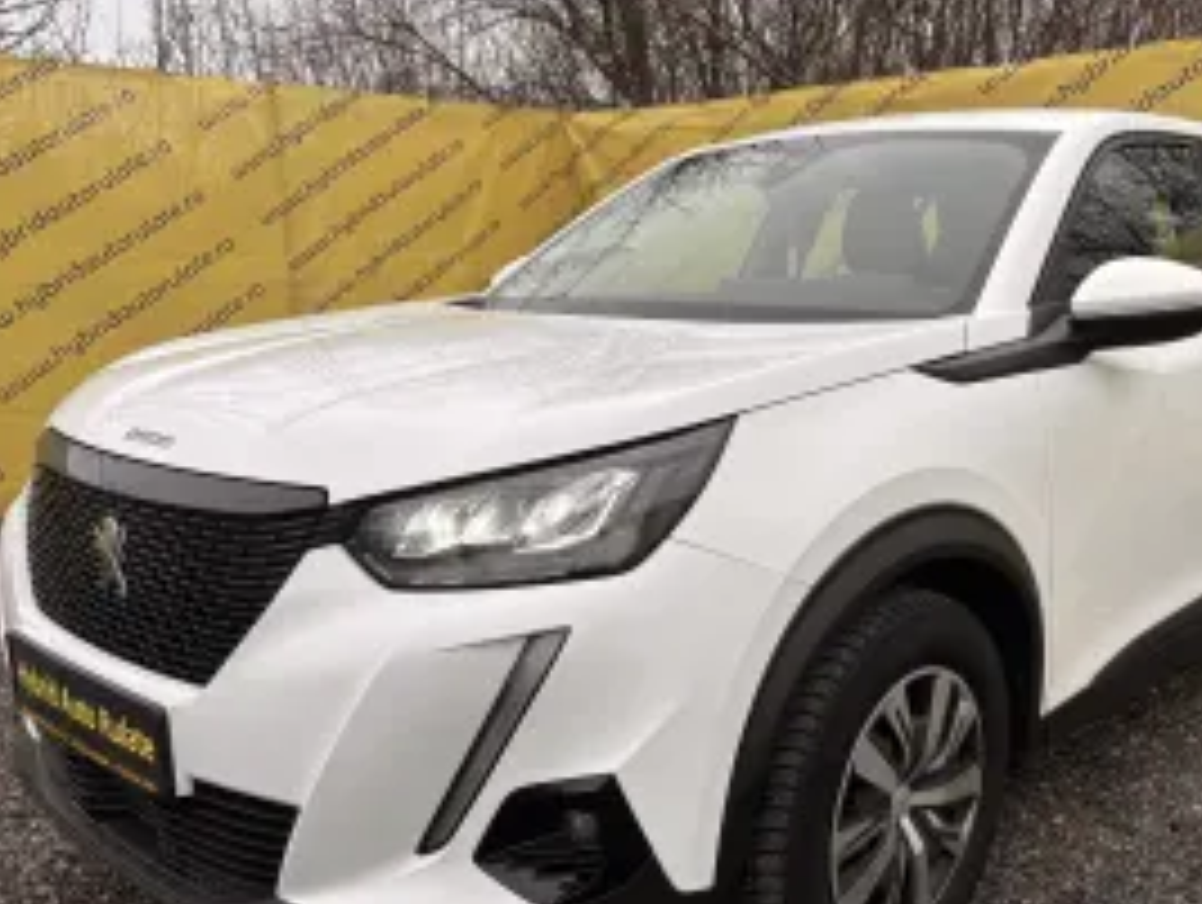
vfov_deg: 40.4
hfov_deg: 52.2
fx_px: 1217
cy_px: 585
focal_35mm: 35
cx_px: 716
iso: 50
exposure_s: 1/758
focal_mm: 5.96
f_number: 1.6
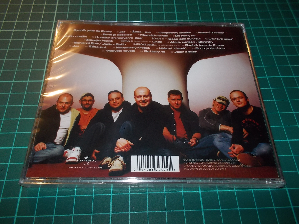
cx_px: 150
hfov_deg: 61.7
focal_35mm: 29
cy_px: 112
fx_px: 250
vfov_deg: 48.2
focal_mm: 4.1
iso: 200
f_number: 3.3
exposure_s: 1/30
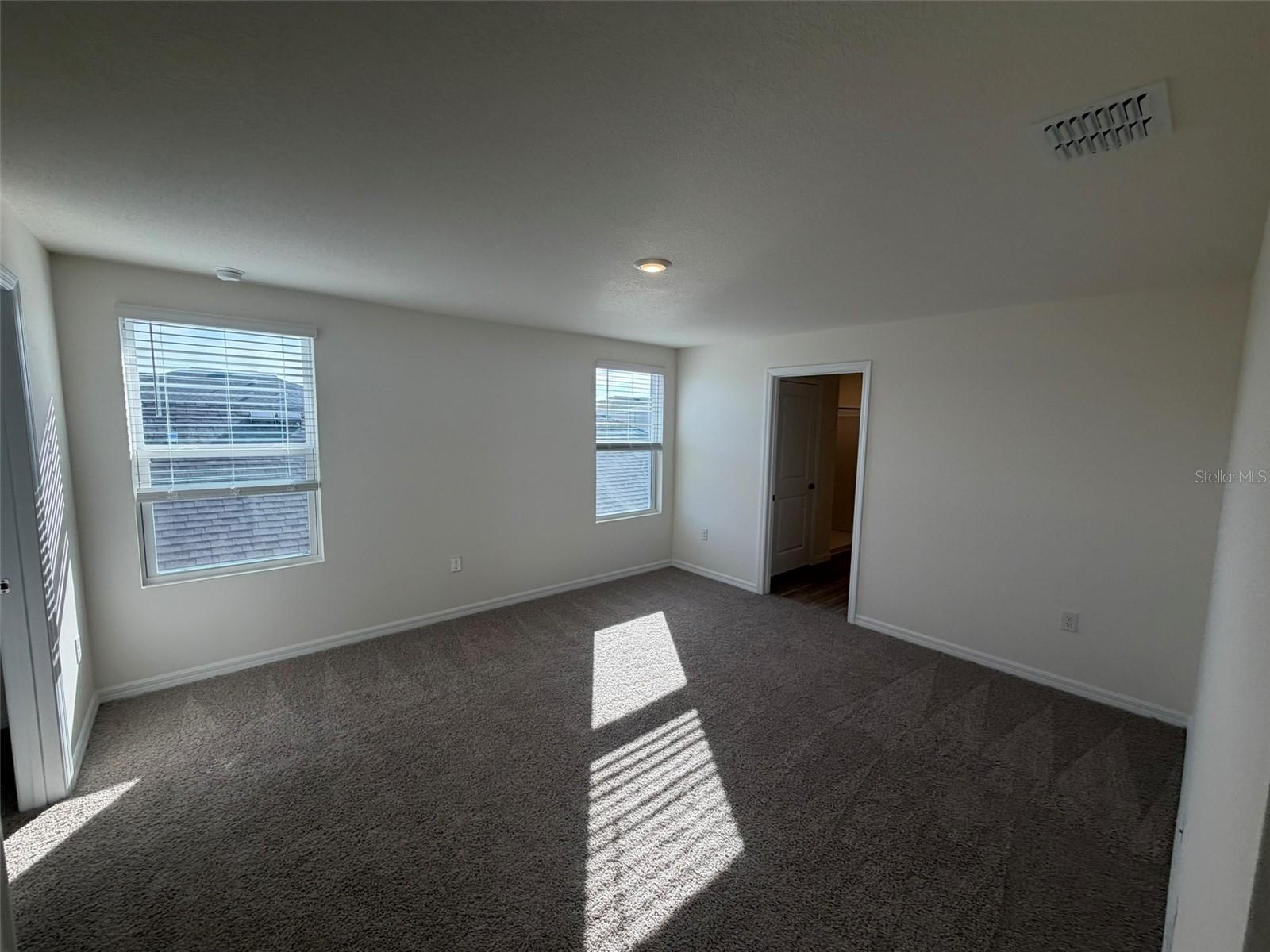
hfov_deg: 102.1
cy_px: 476
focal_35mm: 14
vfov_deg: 85.7
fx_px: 514
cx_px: 635
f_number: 2.2
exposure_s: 1/220
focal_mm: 2.22
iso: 50
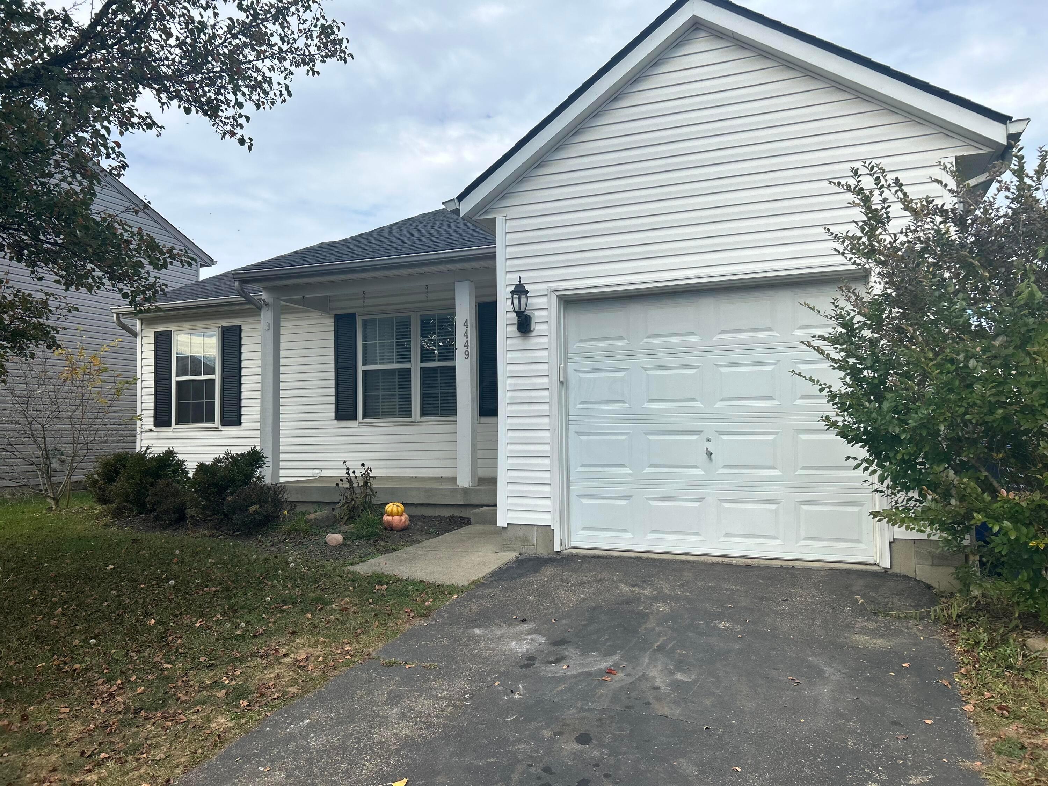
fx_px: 787
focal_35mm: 26
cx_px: 524
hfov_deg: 67.3
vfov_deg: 53.1
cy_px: 393
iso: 50
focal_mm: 5.7
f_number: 1.5
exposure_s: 1/2571
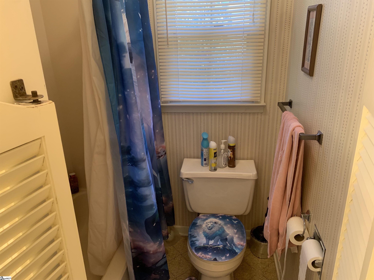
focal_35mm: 26
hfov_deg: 67.3
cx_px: 187
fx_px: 281
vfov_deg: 53.1
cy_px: 140
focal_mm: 4.25
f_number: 1.8
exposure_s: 1/60
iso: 160
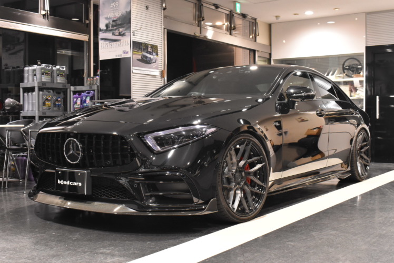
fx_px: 476
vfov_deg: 30.9
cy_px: 132
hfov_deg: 44.9
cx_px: 197
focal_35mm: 44
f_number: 8
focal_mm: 29
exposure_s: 1/50
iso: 2500
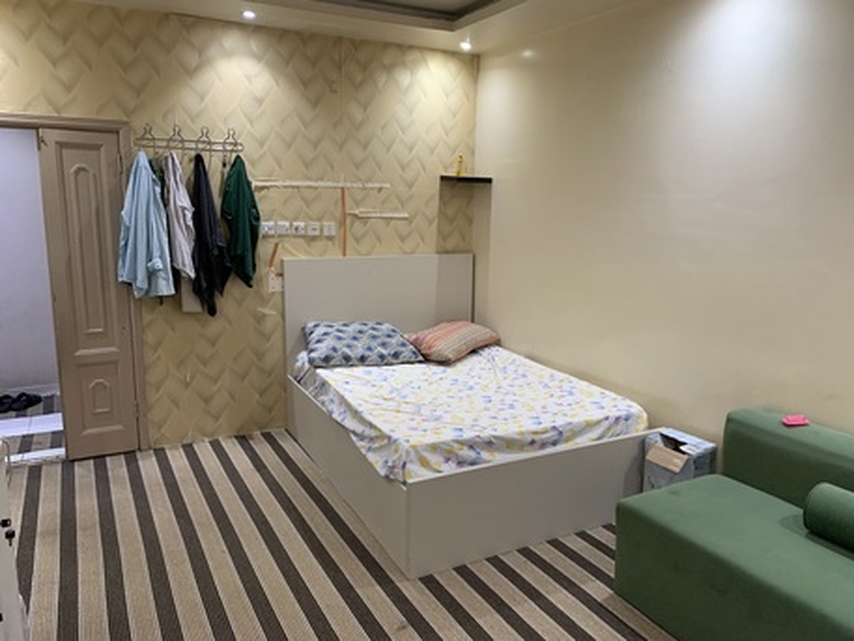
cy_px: 320
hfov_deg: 67.3
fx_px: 642
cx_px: 427
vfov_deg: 53.1
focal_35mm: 26
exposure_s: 1/60
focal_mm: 4.25
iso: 200
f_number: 1.8
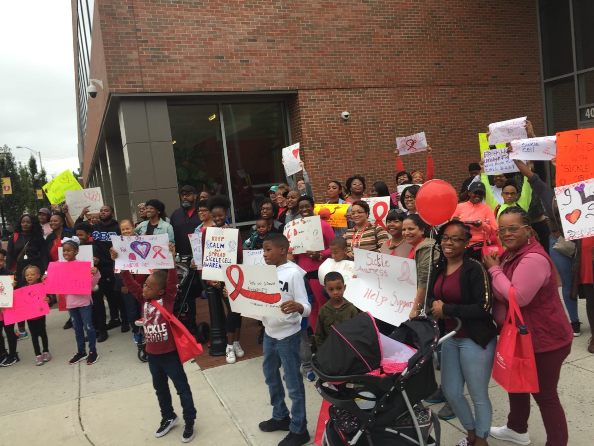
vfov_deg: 48.2
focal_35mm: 29
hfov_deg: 61.7
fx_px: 498
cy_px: 223
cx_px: 297
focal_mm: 4.15
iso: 32
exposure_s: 1/216
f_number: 2.2
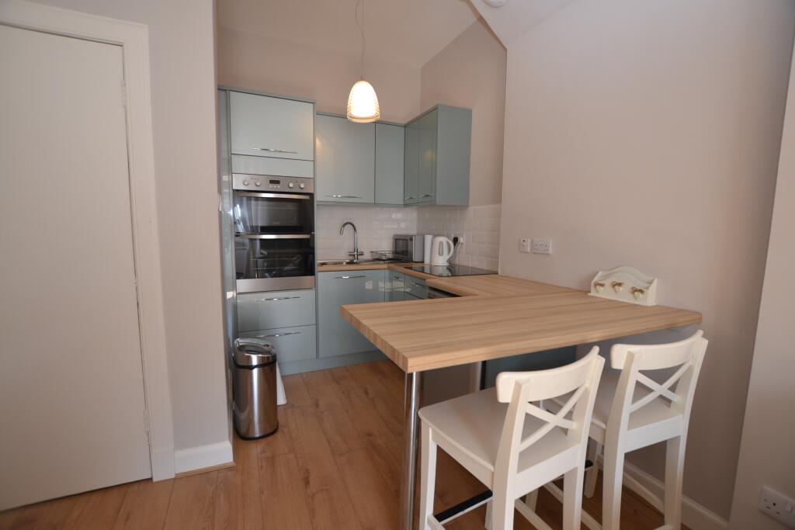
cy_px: 265
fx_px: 331
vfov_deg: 77.3
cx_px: 398
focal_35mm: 15
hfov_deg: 100.4
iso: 400
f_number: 4
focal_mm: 10
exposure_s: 1/60
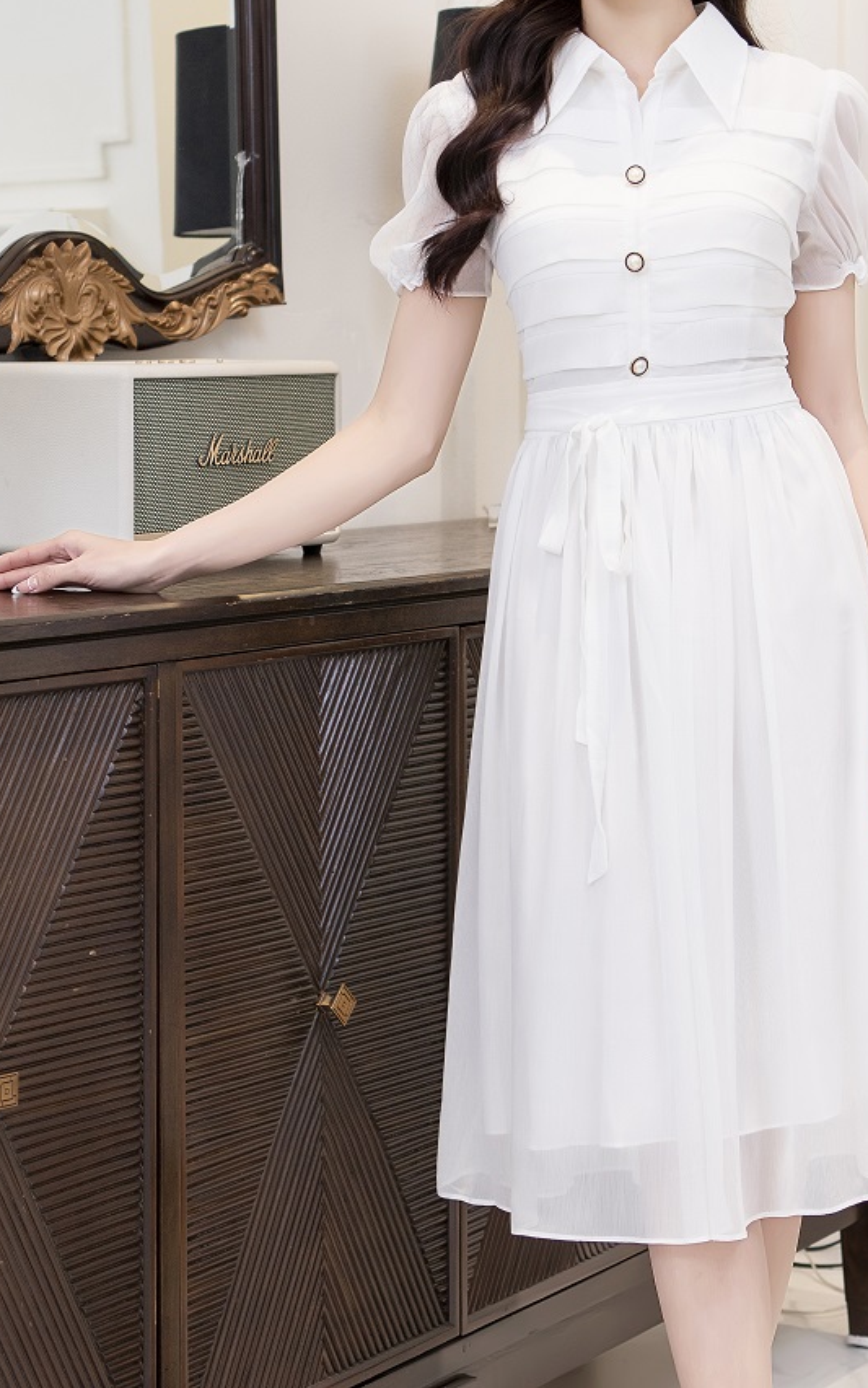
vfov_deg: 21.4
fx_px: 3669
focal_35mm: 97
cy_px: 653
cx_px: 616
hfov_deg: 13.5
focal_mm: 35
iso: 250
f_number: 3.5
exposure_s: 1/125
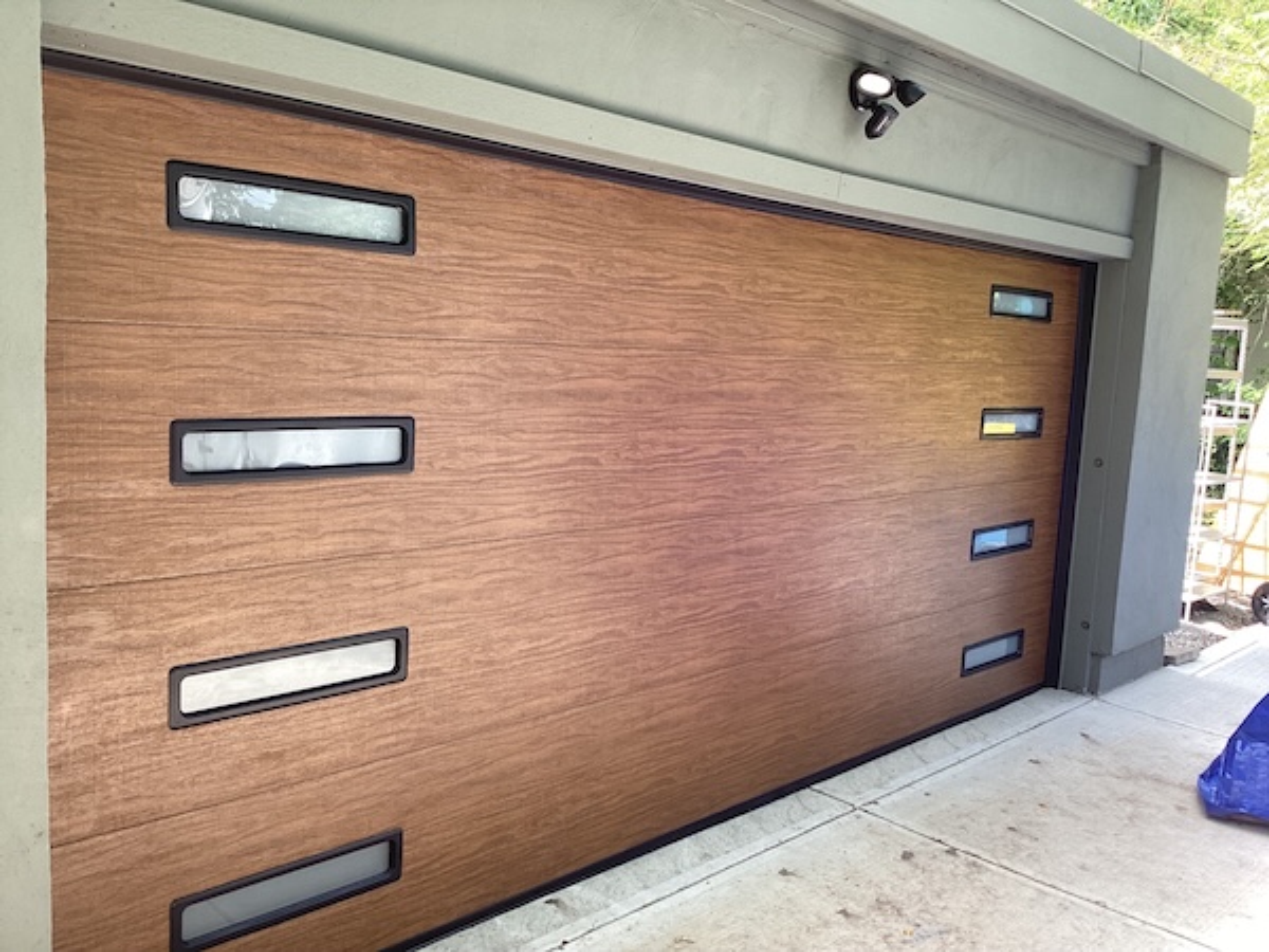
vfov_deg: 45.4
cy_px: 476
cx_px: 634
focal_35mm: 31
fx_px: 1136
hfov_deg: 58.4
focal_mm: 3.3
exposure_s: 1/120
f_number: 2.4
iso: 25
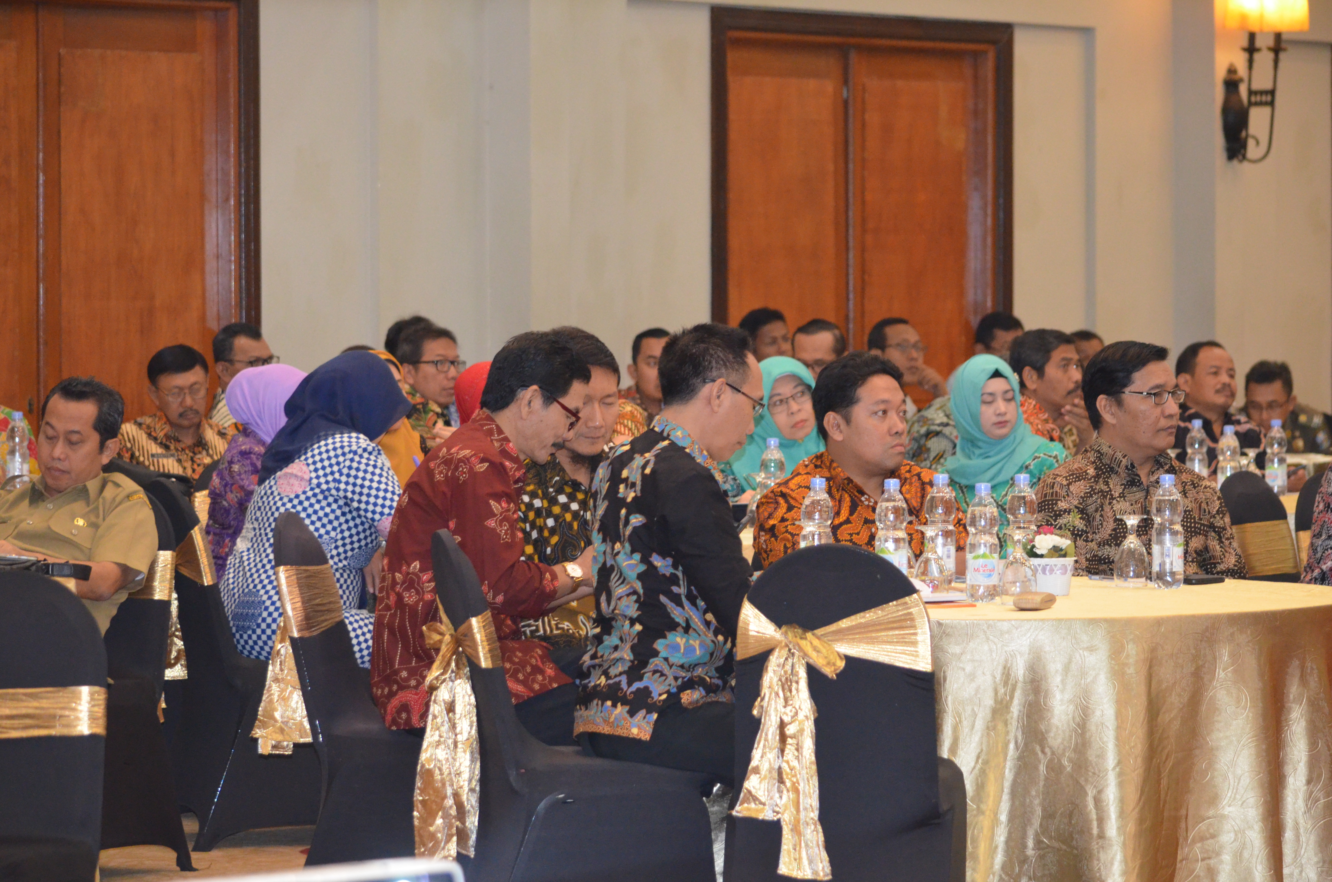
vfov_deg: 9.9
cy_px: 441
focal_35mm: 138
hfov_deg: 14.9
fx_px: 5095
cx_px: 666
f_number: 4.5
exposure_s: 1/60
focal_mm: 92
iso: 2800
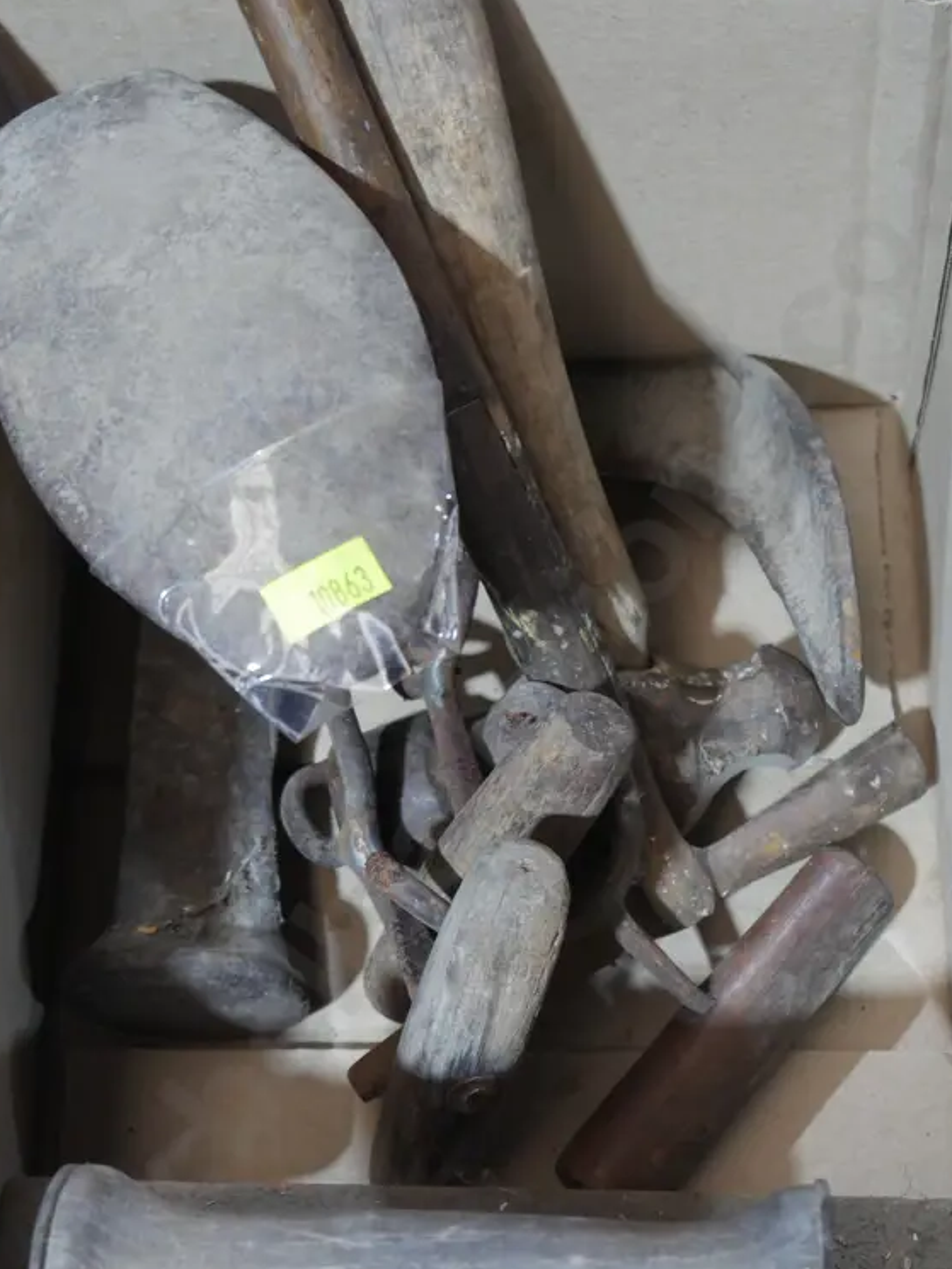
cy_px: 763
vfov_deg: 34.8
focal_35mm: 55
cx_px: 493
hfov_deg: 26.6
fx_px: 2016
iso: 1250
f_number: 4.5
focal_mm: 20
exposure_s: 1/60
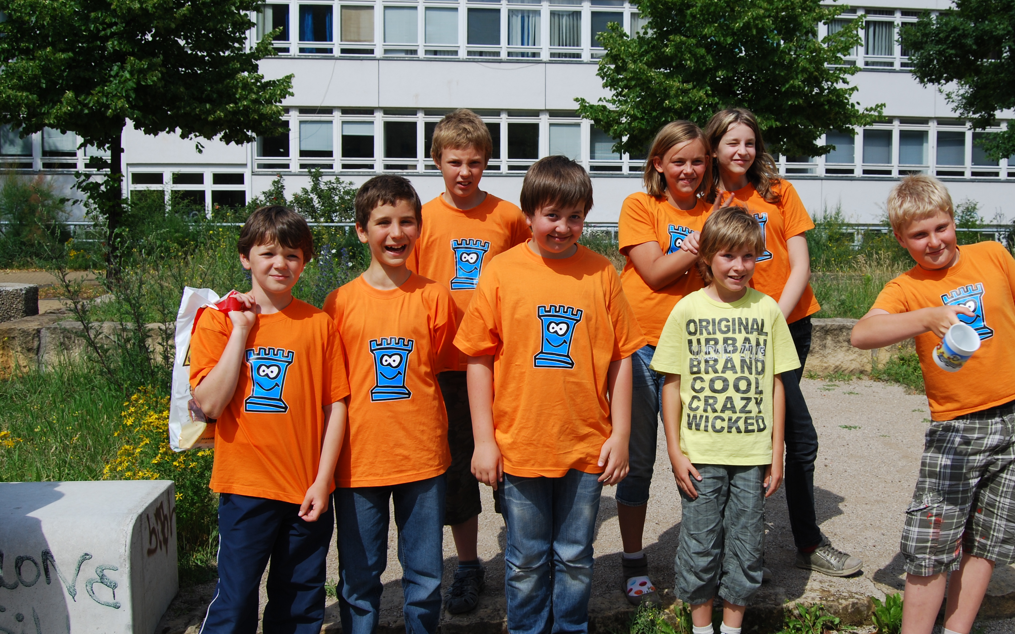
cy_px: 296
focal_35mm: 37
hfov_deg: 52.4
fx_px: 1023
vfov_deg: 34.4
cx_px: 610
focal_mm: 20
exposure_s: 1/250
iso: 100
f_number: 8
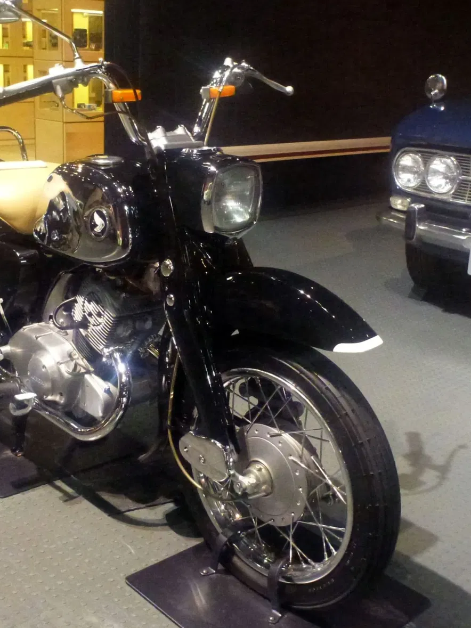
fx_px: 690
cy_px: 311
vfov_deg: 49.0
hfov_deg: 37.3
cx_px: 153
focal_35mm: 38
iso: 1250
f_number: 3.3
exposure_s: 1/15
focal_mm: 4.9
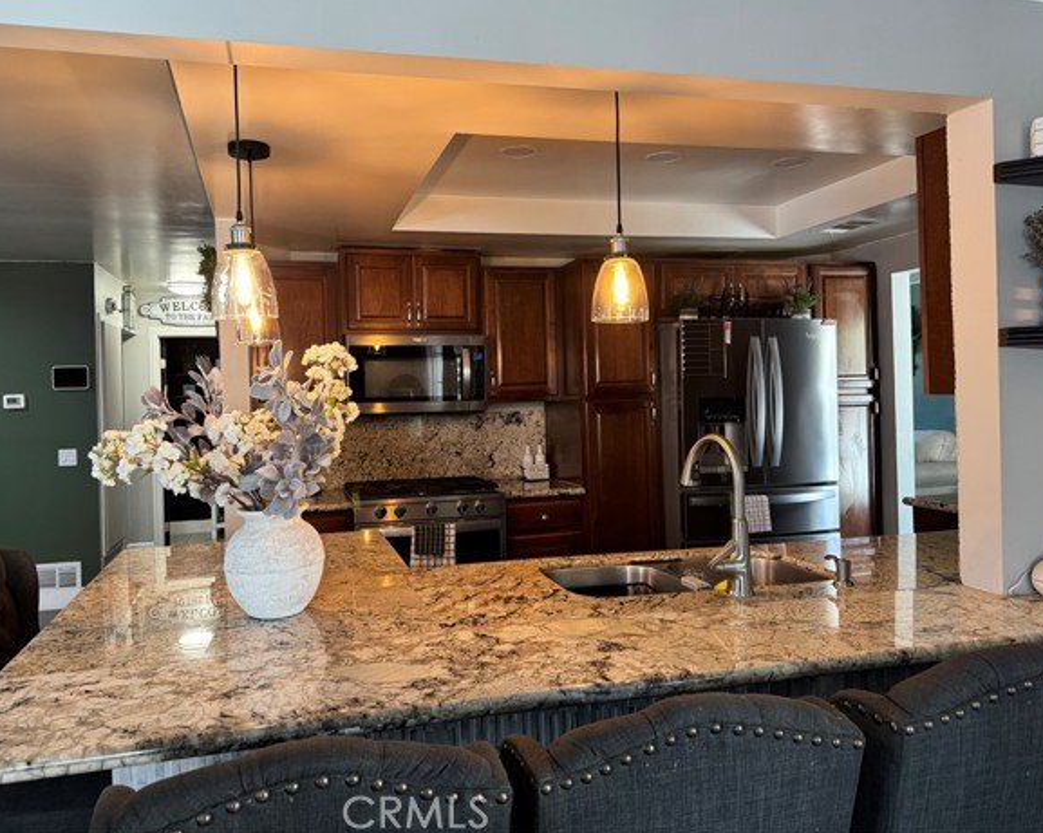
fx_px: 802
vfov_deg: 54.9
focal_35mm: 26
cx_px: 488
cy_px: 405
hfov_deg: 66.0
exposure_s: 1/60
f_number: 1.78
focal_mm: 6.76
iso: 250
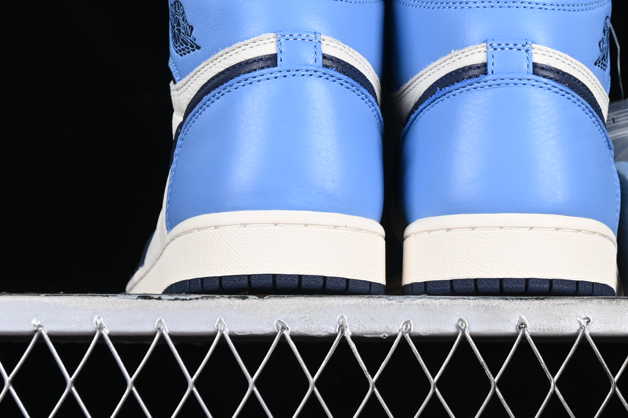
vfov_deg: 11.1
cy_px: 89
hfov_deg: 16.6
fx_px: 2145
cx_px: 388
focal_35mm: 123
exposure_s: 1/60
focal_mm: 50
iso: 160
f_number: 7.1
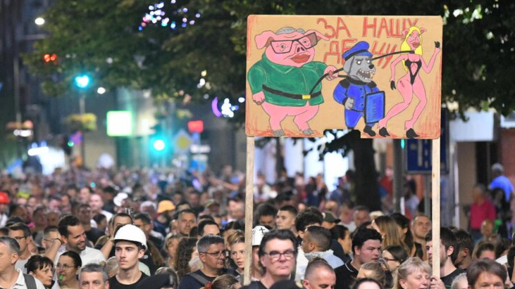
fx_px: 3004
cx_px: 177
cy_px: 149
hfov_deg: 9.8
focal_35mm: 220
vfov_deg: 5.5
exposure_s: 1/100
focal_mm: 150
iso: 10000
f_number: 3.2
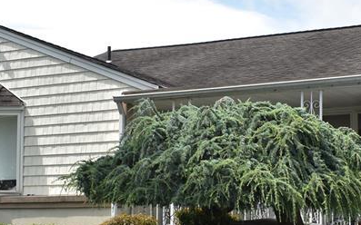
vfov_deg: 18.2
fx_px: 698
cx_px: 257
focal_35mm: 71
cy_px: 183
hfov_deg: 28.7
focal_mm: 18
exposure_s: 1/500
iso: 400
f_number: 11
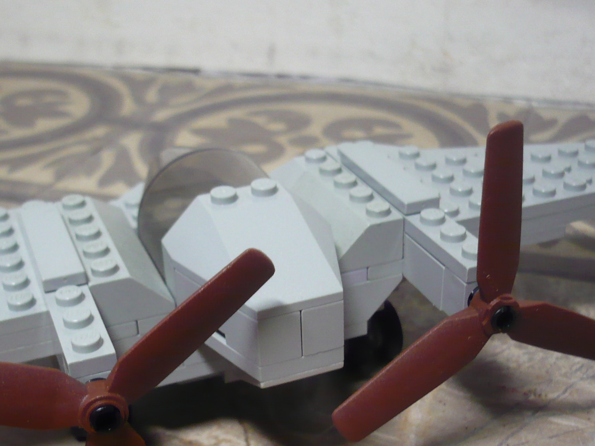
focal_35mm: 53
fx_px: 911
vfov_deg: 27.4
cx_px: 267
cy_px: 297
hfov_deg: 36.1
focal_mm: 5.8
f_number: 2.8
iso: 200
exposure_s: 1/15
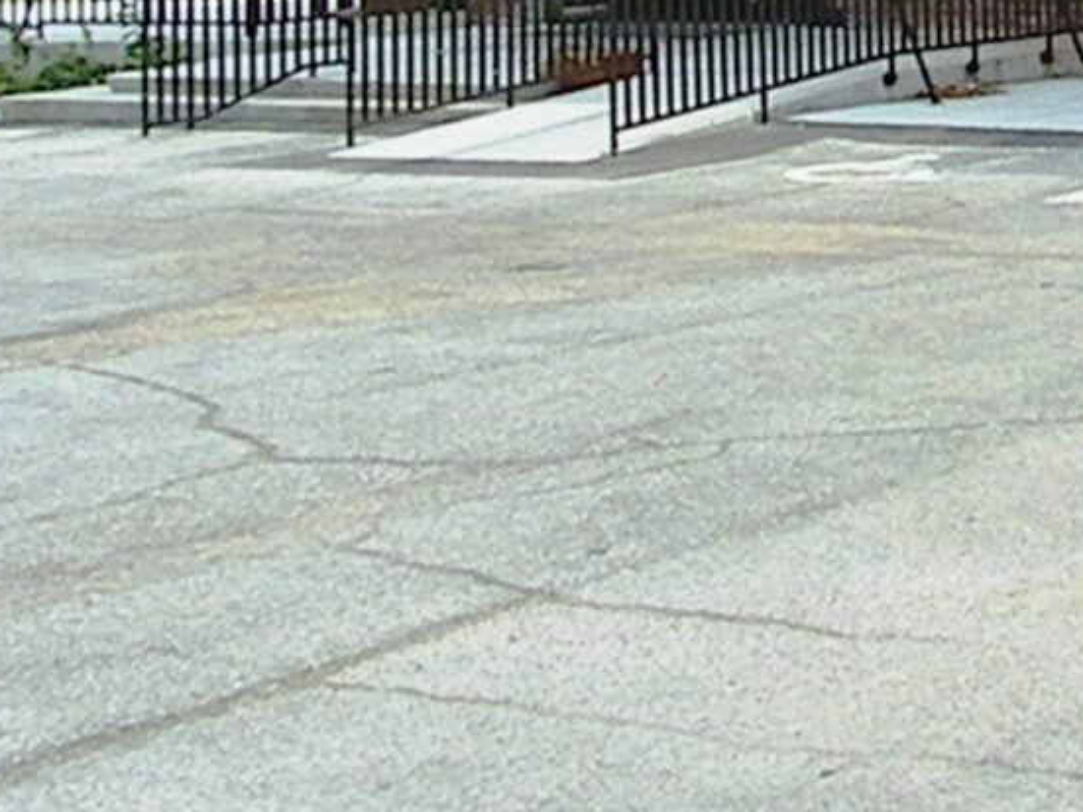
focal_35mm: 106
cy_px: -271
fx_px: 3316
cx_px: 1484
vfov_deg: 13.4
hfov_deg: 17.2
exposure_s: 1/640
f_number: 8
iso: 400
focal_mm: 6.8
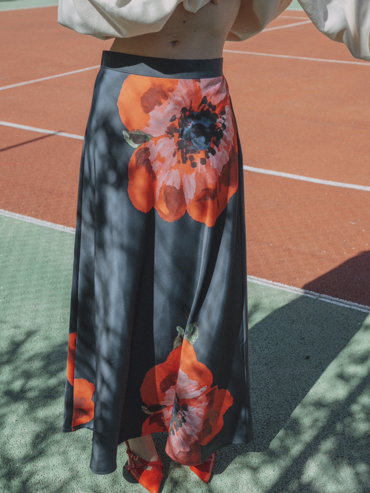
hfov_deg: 28.0
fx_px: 741
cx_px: 185
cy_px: 243
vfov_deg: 36.8
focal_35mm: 52
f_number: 8
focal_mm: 48
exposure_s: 1/500
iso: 125
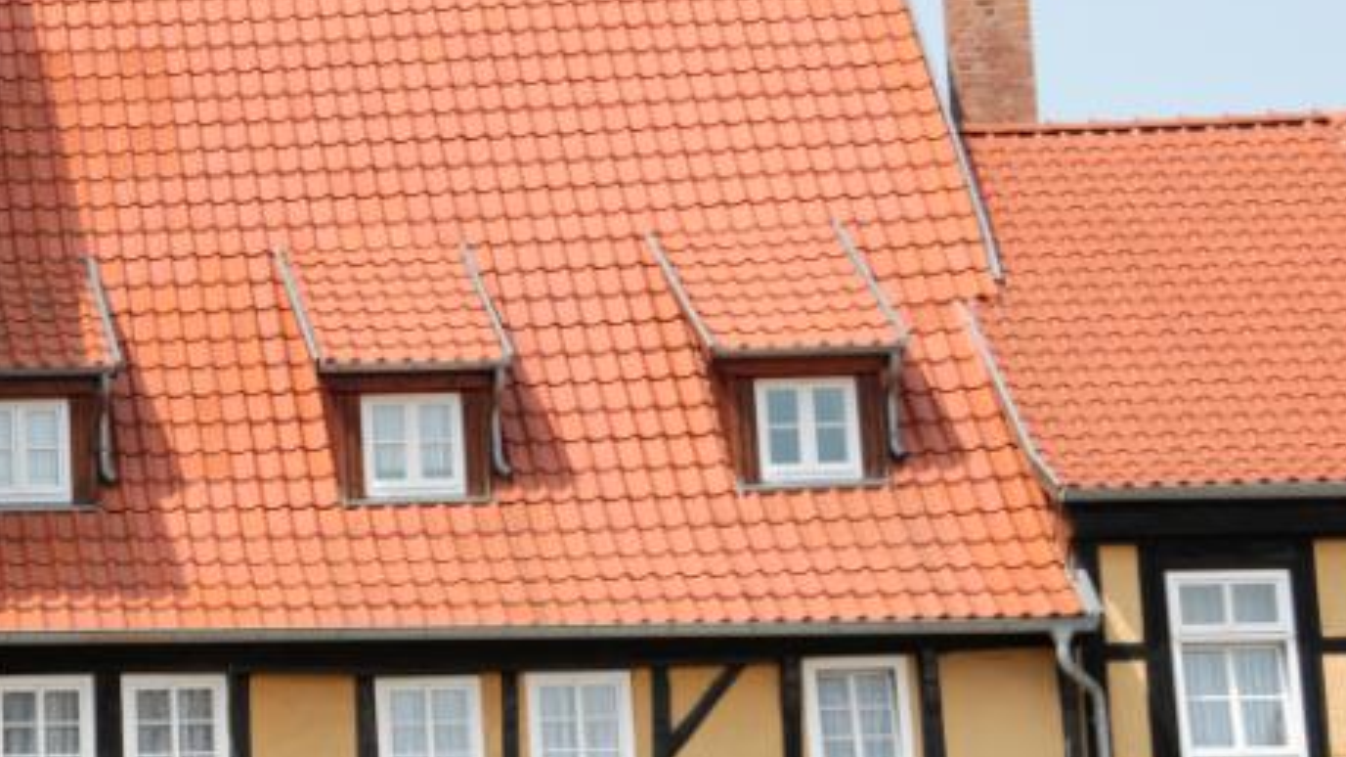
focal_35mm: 112
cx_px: -62
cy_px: 323
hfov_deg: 18.5
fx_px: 3997
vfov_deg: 10.8
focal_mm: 32
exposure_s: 1/250
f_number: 8
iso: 400
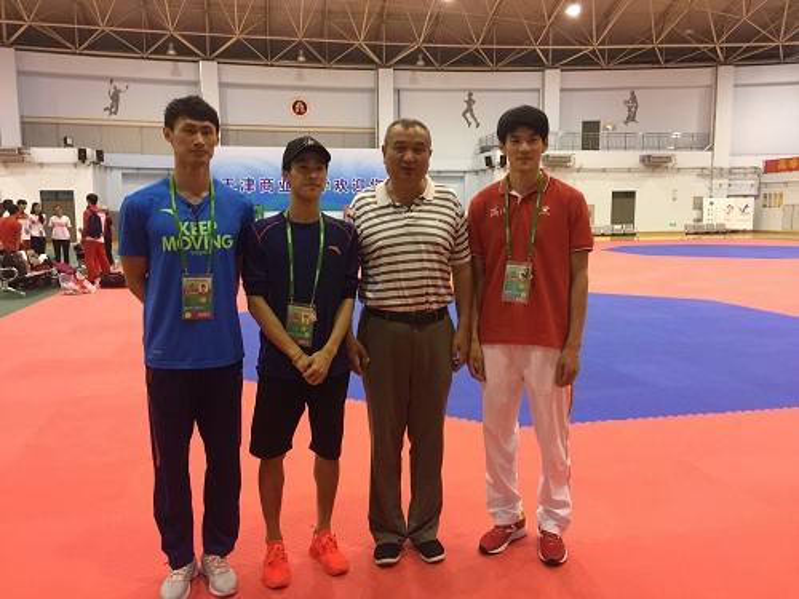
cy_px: 300
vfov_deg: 48.2
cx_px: 400
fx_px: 669
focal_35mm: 29
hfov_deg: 61.7
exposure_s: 1/17
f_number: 2.2
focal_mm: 4.15
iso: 125
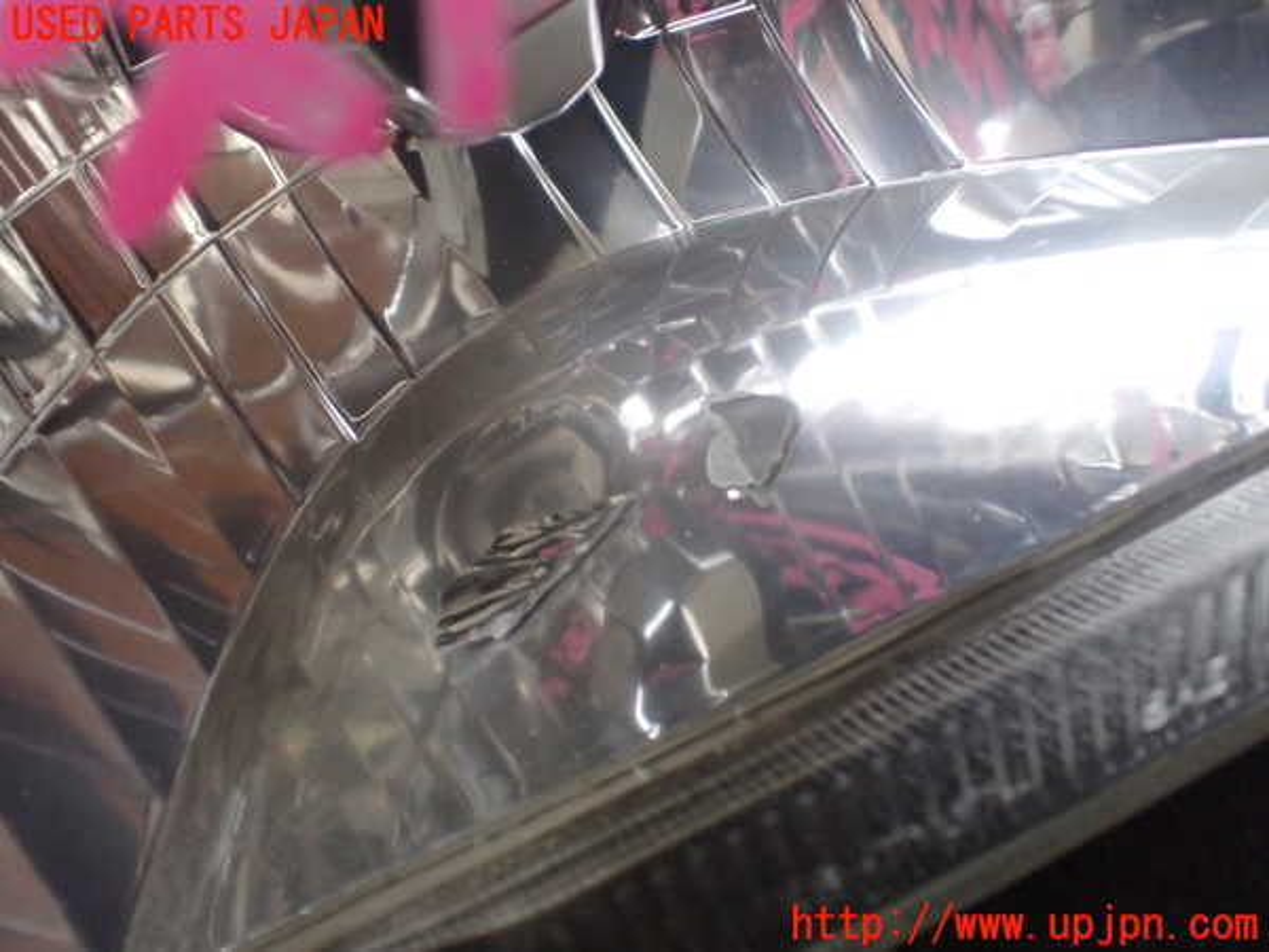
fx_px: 1100
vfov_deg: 46.8
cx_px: 634
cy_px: 476
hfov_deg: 60.0
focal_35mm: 30
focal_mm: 5.4
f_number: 2.3
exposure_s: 1/125
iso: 640
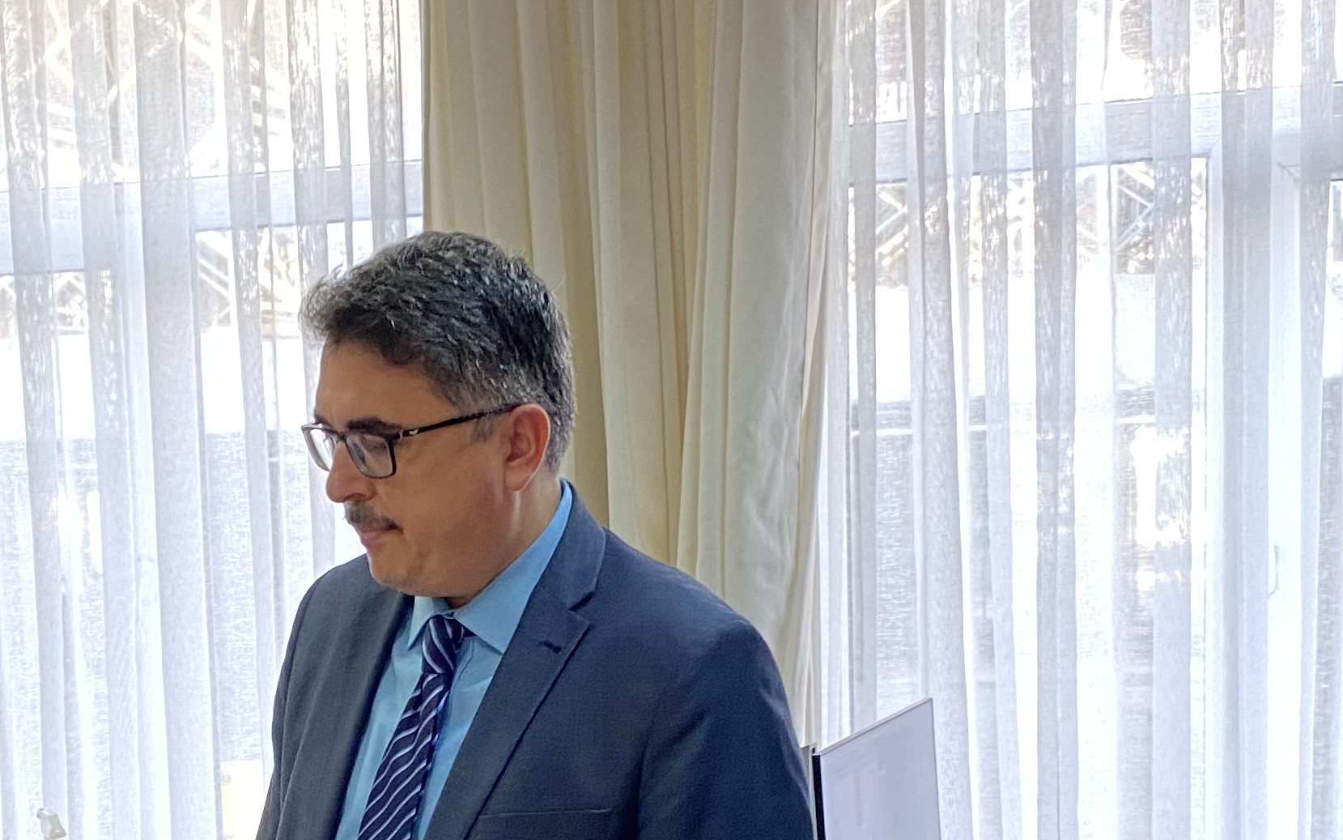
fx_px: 2452
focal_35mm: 67
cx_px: 473
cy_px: 759
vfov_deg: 19.1
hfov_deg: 30.4
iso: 125
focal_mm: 4.25
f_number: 1.8
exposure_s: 1/50
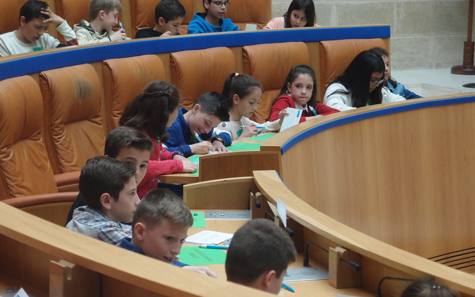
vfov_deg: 11.0
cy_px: 155
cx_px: 238
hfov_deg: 17.5
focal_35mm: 119
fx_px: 1541
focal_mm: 24
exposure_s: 1/160
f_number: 2.5
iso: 200
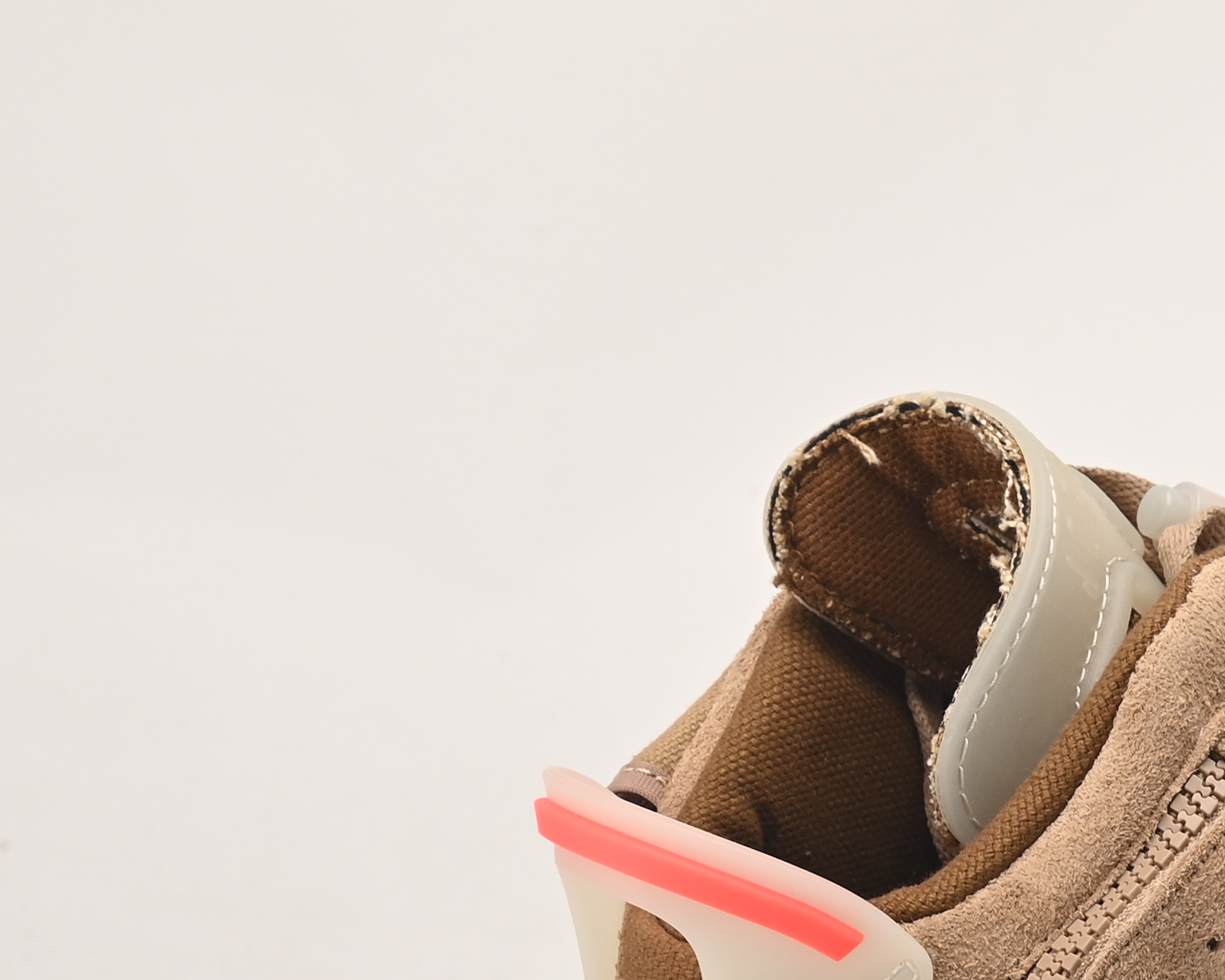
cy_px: 1394
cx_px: 1746
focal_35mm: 129
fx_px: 4677
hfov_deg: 14.1
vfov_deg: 11.5
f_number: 11
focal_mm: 37
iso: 100
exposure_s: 1/200
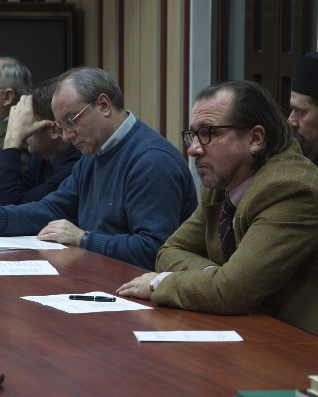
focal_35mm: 182
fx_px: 2137
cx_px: 149
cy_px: 199
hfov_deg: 8.5
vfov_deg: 10.6
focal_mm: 85
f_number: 5.6
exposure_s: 1/15
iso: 800
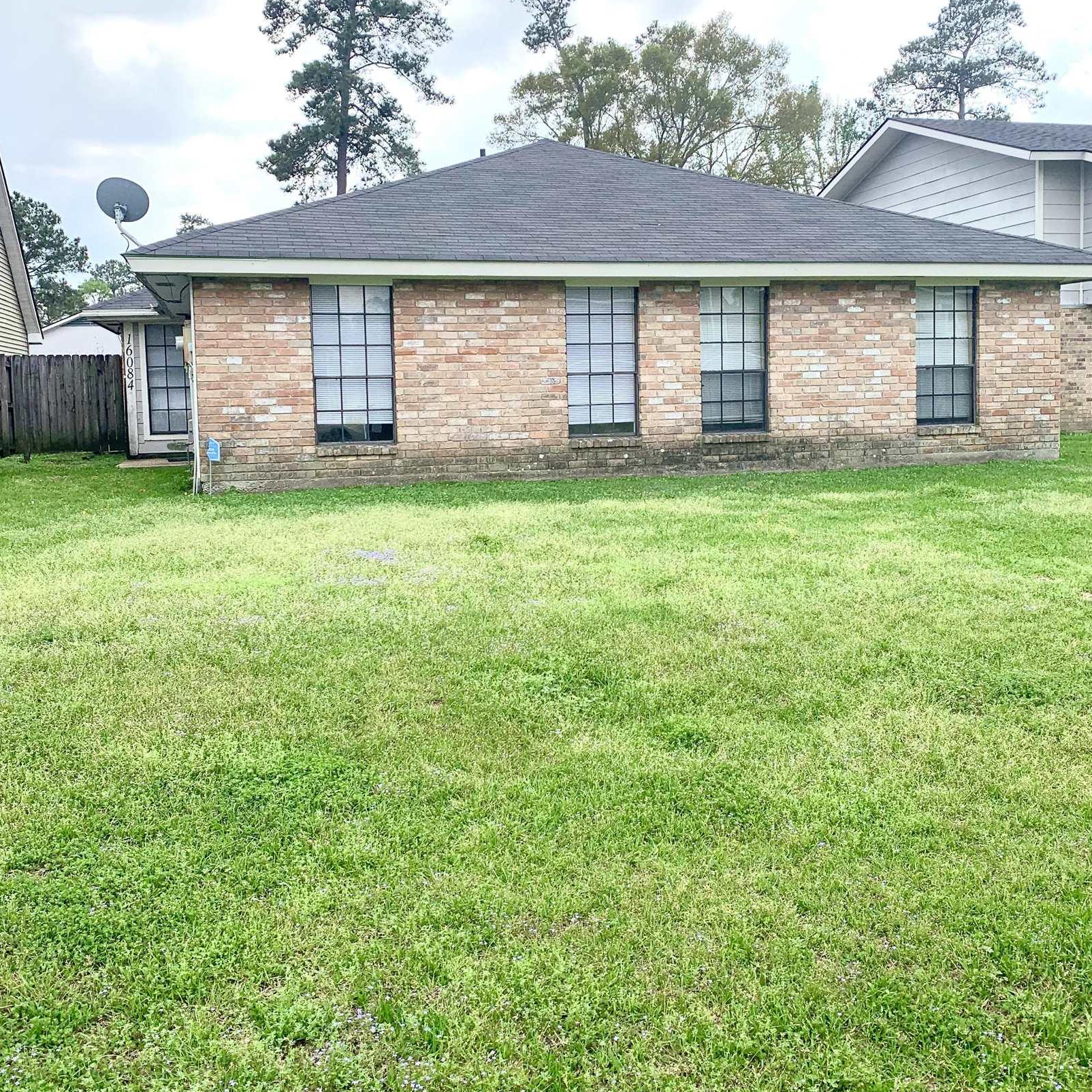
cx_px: 573
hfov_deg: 49.7
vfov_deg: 49.6
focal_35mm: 33
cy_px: 474
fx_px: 1178
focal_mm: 4.25
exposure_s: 1/2257
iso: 25
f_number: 1.8
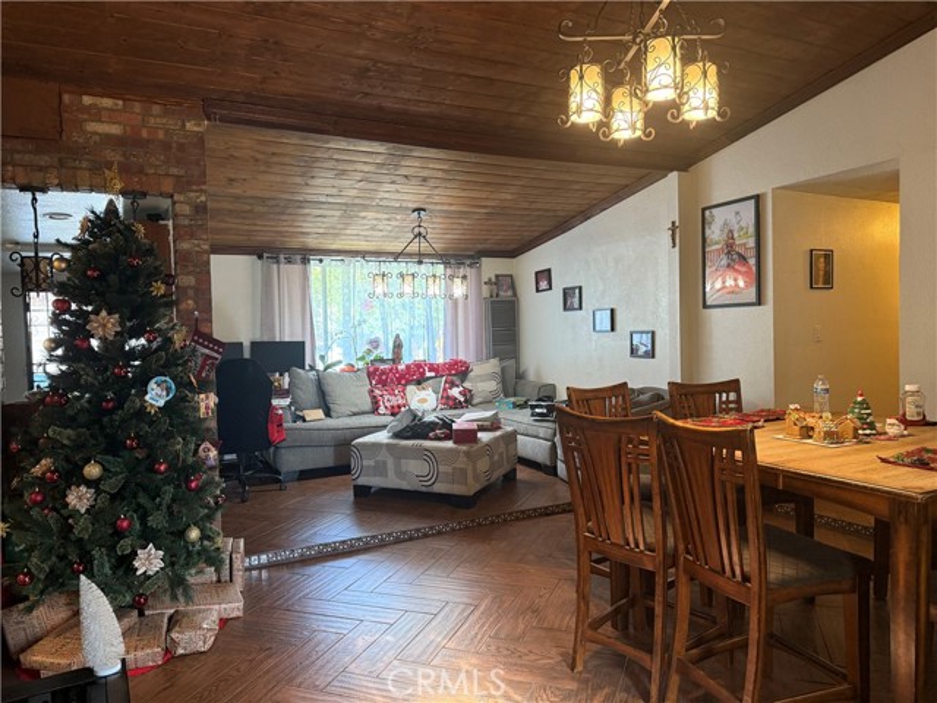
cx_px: 468
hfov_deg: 71.6
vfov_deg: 56.8
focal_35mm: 24
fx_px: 650
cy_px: 352
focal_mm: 6.76
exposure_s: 1/60
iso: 320
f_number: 1.78
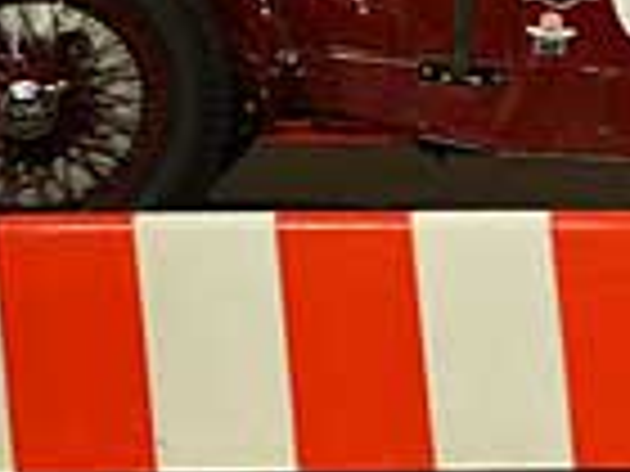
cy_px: -191
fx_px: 3094
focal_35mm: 170
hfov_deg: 11.4
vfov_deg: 8.6
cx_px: 756
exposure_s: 1/60
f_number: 4.2
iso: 400
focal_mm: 34
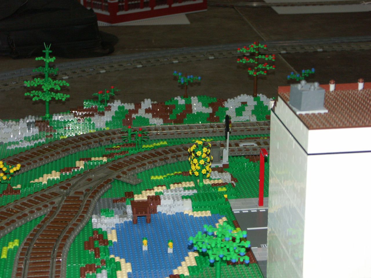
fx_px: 847
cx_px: 186
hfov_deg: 24.7
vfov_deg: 18.7
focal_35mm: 79
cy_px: 139
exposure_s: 1/80
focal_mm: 20.12
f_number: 3.2
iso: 200
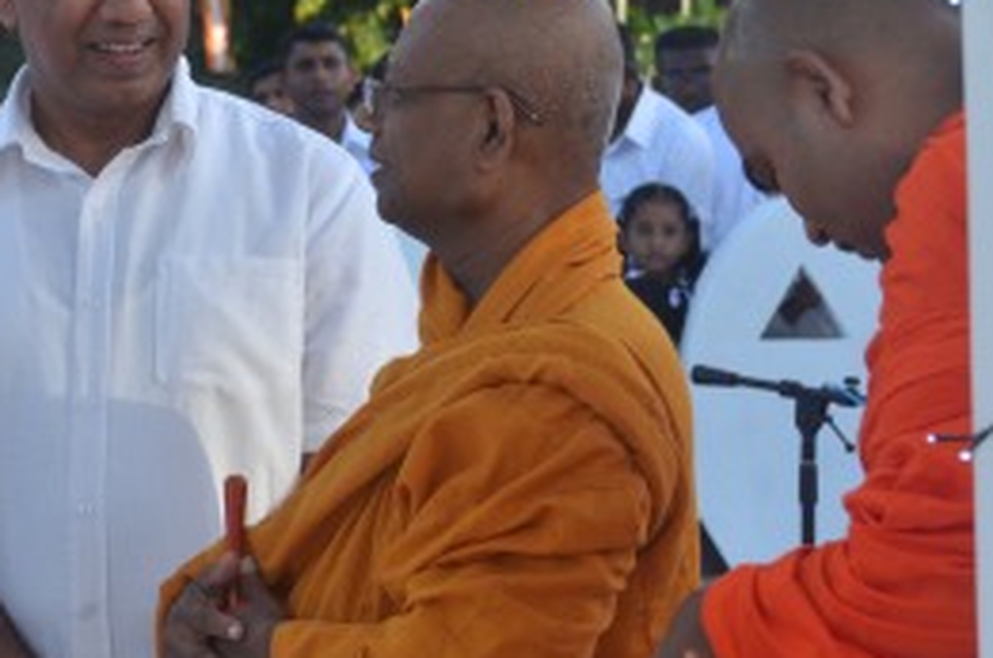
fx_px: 5314
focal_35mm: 193
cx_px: 122
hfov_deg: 10.6
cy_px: 337
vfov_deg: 7.1
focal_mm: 56
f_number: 7.1
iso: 200
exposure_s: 1/160
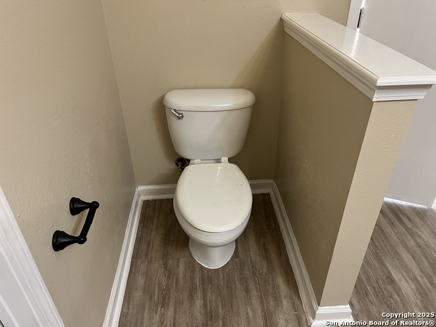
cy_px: 164
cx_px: 218
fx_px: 327
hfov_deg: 67.3
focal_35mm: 26
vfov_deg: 53.1
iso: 320
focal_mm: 5.1
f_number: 1.6
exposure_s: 1/60
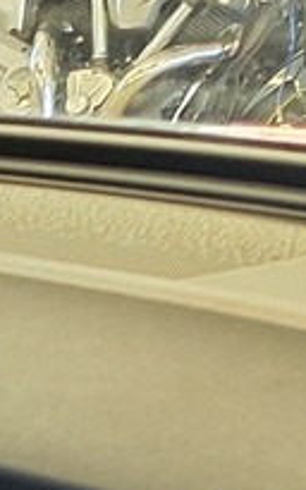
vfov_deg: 10.7
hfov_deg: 6.4
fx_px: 2283
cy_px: 1128
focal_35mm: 171
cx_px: -887
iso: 200
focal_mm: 5.54
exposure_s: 1/33
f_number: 1.8
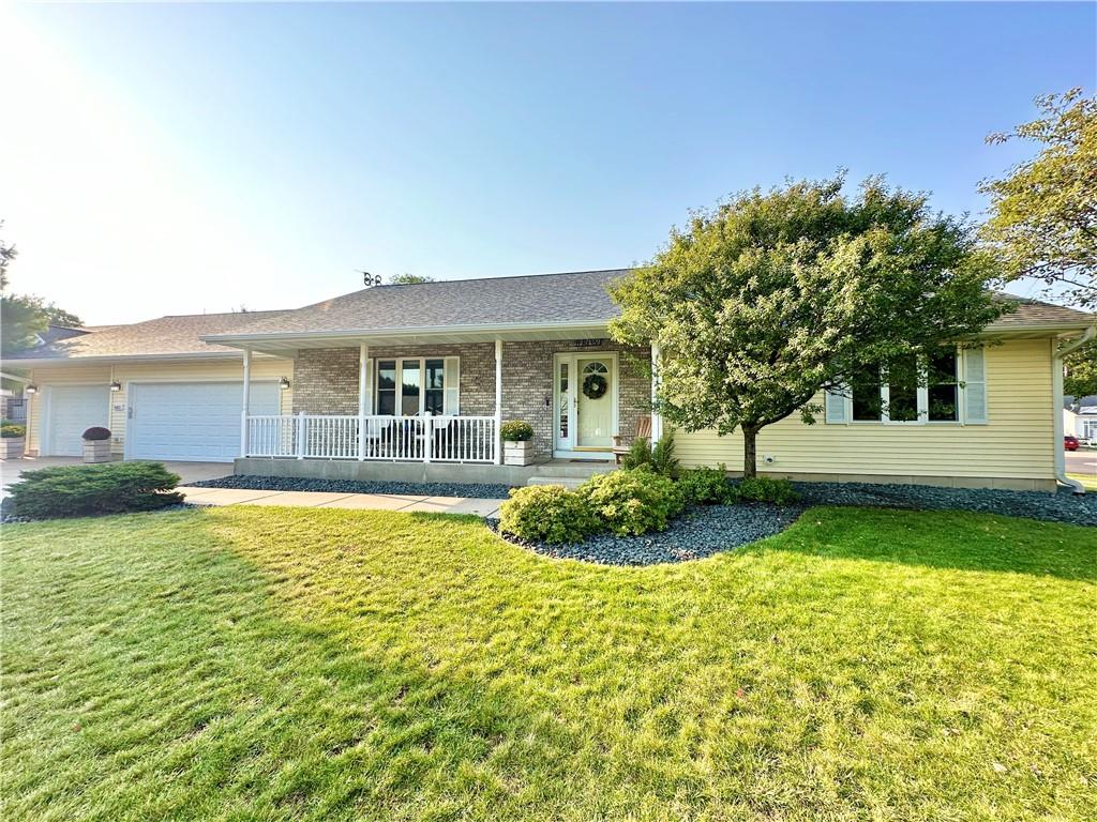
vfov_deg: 85.7
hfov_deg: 102.1
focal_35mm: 14
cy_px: 411
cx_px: 548
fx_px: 444
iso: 40
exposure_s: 1/465
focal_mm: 2.22
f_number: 2.2
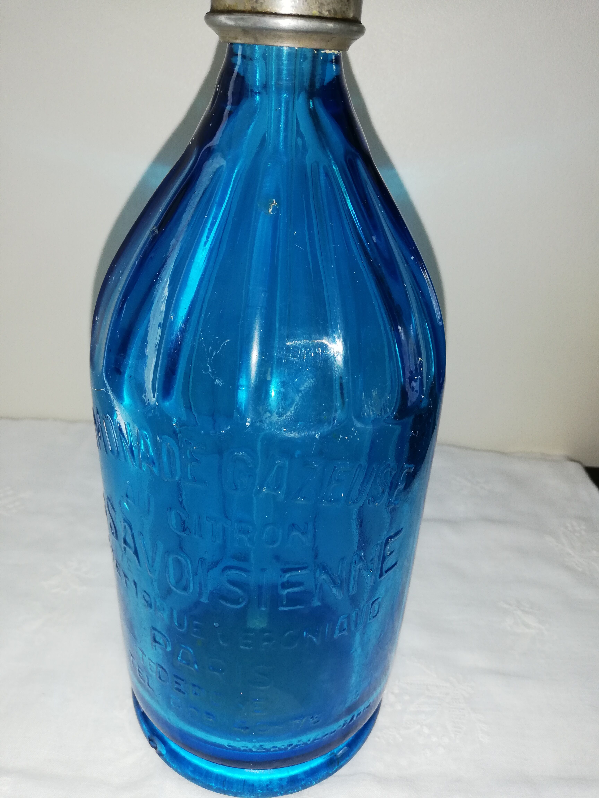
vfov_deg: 67.3
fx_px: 600
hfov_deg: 53.1
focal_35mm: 26
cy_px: 399
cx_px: 300
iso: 80
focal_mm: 3.81
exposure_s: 1/50
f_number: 2.2
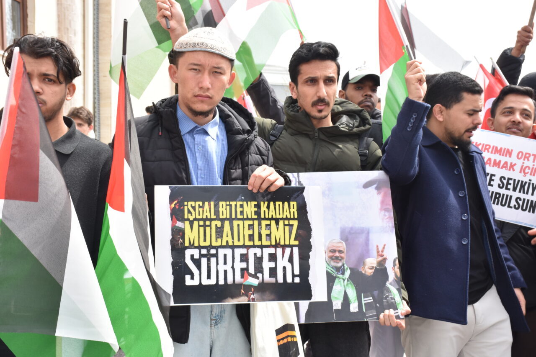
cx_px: 268
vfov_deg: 21.6
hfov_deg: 31.9
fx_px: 938
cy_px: 178
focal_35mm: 63
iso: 400
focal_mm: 42
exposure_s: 1/160
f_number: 13
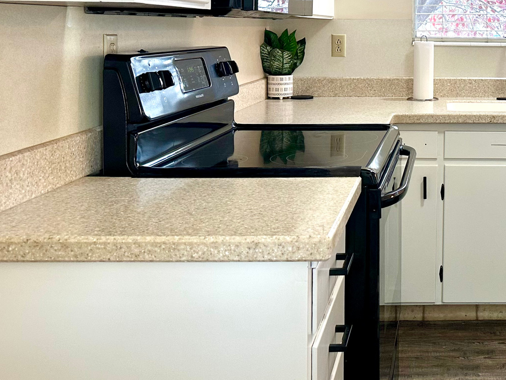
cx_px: 464
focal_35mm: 45
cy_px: 62
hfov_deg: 38.8
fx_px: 658
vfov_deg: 31.1
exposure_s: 1/60
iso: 160
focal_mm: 6.86
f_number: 1.78
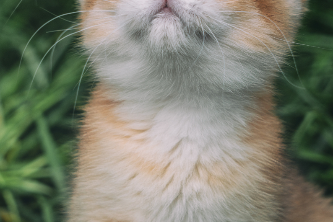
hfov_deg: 14.1
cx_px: 166
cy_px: 65
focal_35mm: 145
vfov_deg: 9.5
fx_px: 1342
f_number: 6.3
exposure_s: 1/500
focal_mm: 96
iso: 200
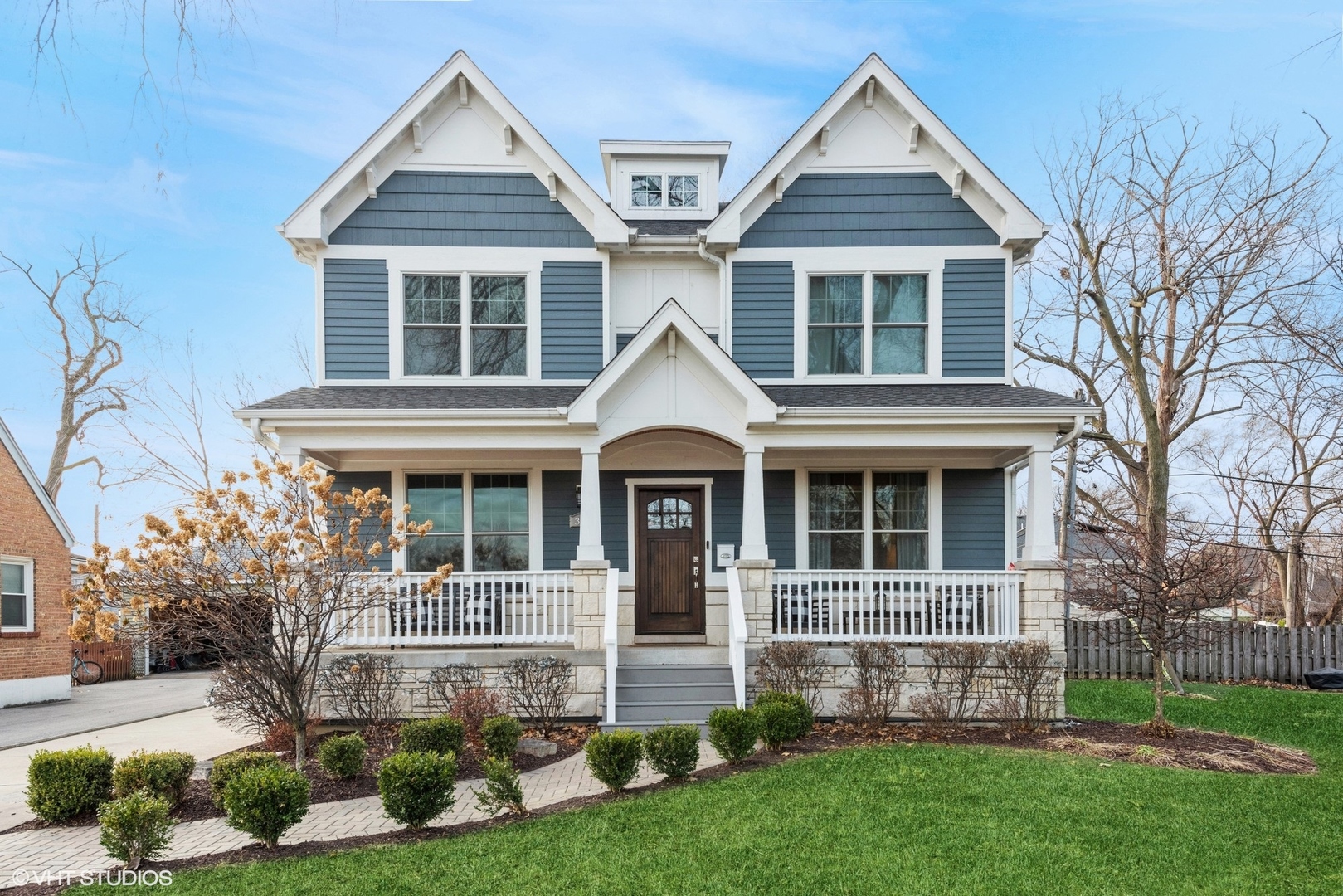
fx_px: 634
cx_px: 672
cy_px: 448
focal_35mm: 17
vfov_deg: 70.5
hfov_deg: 93.3
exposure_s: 1/100
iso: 400
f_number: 8
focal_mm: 17
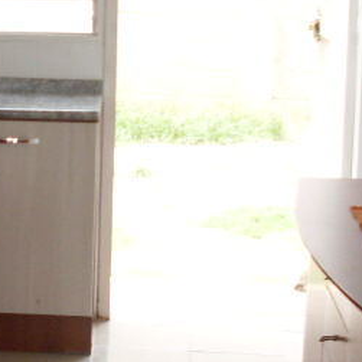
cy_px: 216
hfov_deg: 12.3
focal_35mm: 137
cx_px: -137
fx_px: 1621
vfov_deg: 12.7
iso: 80
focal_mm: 6.3
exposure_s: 1/125
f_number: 2.8
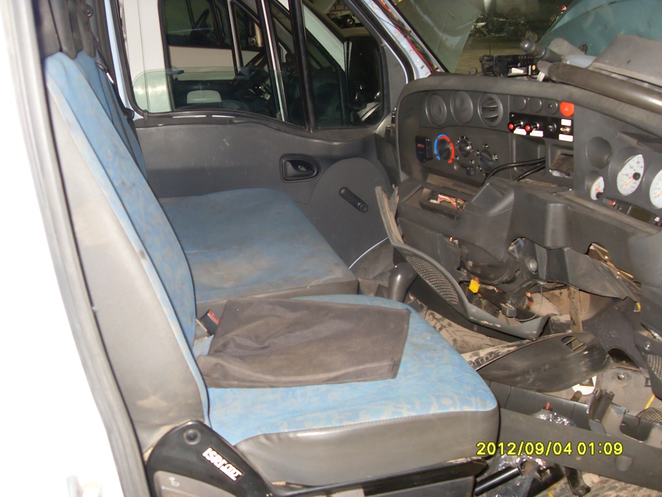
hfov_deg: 50.1
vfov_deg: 38.7
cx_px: 331
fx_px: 708
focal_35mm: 37
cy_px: 248
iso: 160
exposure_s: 1/45
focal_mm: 6.3
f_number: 2.8
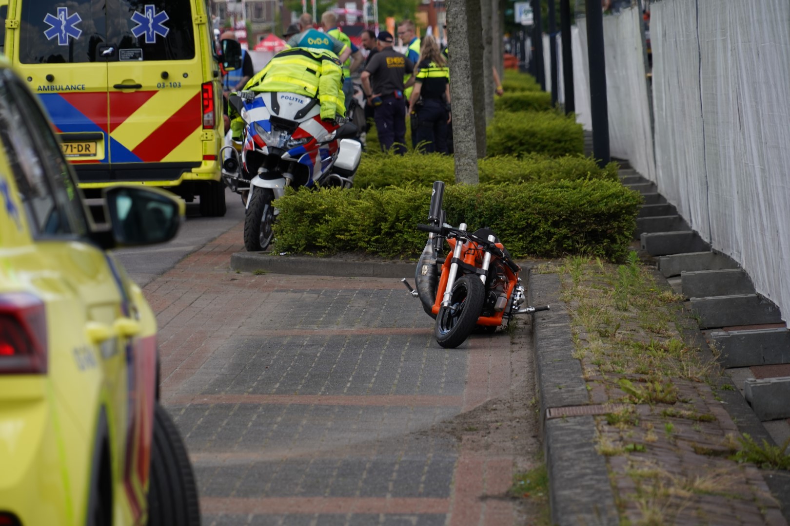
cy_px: 263
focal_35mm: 240
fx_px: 5266
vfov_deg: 5.7
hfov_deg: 8.6
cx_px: 395
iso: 250
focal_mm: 240
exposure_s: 1/250
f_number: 9
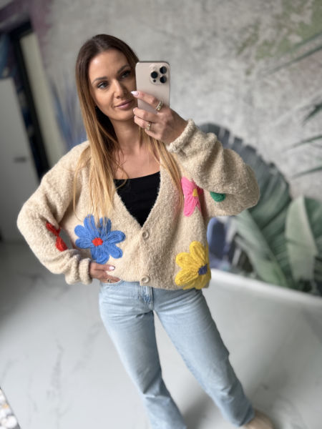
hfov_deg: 56.8
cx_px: 161
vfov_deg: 71.6
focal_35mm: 24
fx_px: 298
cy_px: 214
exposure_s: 1/142
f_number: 1.78
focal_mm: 6.76
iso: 50
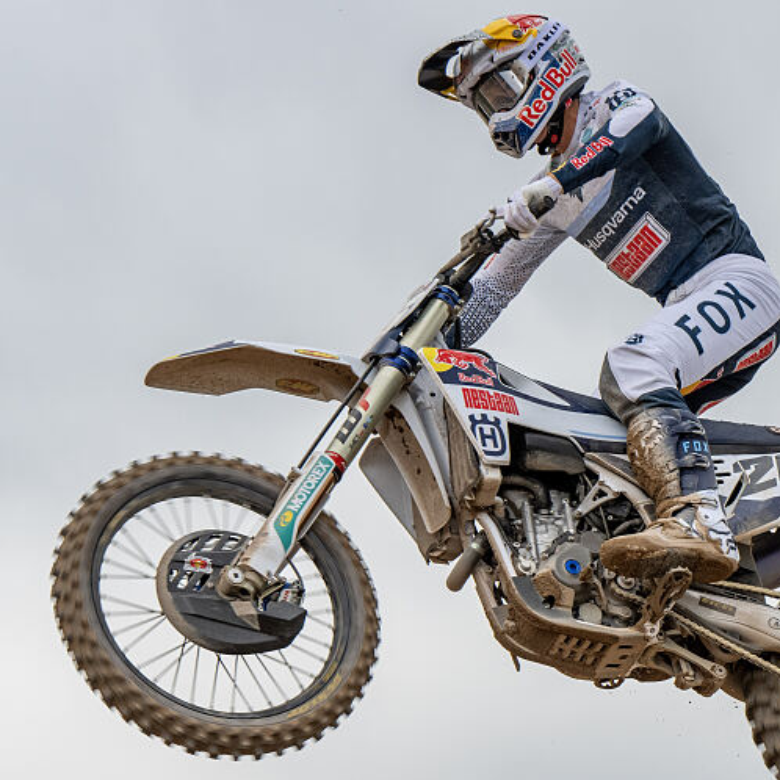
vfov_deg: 11.8
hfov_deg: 11.8
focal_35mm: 148
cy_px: 543
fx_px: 3773
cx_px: 393
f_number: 5.6
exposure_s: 1/1000
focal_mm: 70
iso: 500
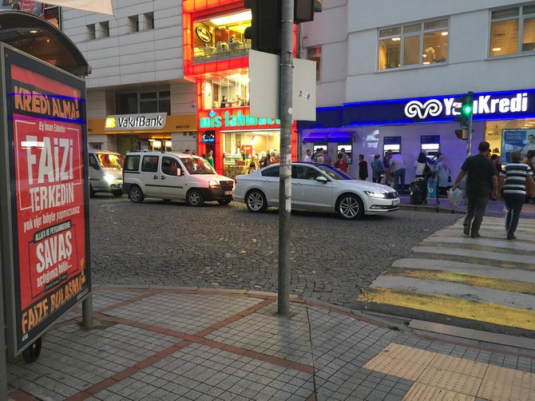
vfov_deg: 48.2
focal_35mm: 29
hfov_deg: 61.7
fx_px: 448
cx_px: 268
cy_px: 200
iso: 100
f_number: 2.2
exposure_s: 1/17
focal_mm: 4.15
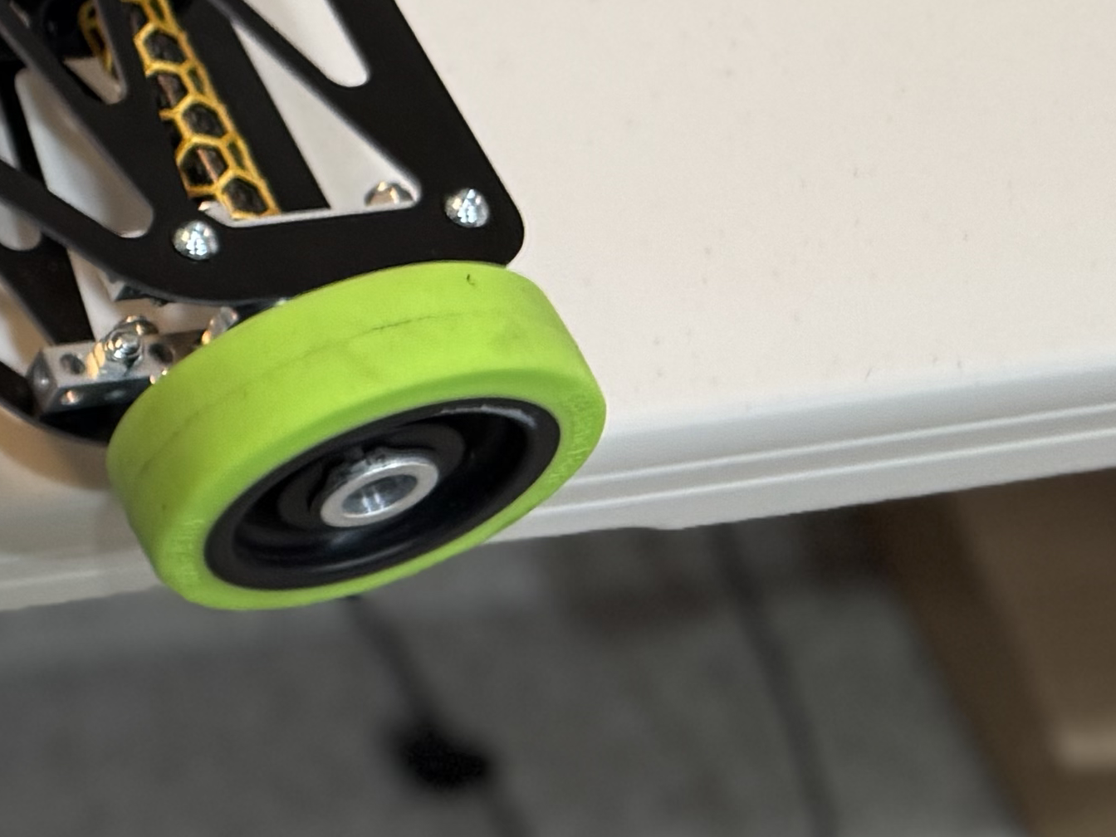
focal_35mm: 102
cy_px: 191
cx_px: -1198
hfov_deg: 15.1
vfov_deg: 14.4
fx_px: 3288
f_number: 1.78
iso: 125
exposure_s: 1/60
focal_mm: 6.76
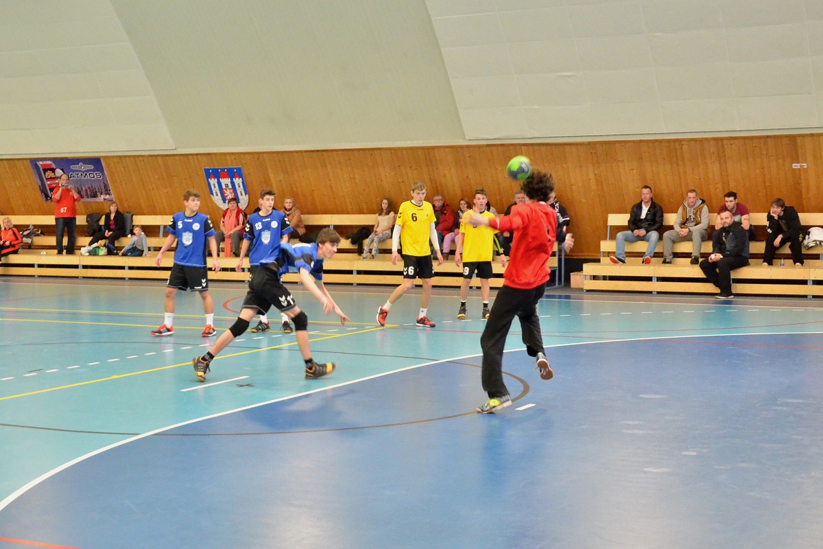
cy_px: 274
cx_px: 412
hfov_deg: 43.6
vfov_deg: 29.9
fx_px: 1029
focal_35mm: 45
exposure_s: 1/125
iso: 4500
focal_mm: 30
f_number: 5.6
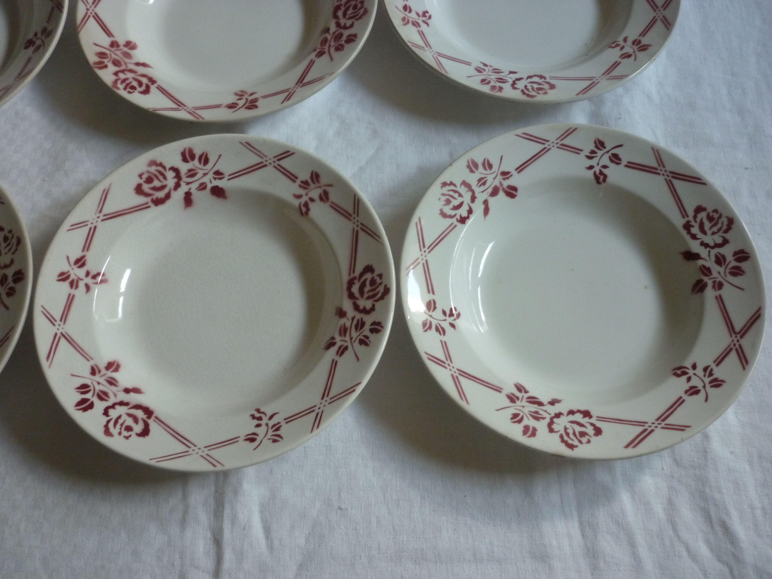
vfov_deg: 42.9
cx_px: 386
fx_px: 736
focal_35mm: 33
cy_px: 290
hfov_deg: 55.4
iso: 250
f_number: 2.8
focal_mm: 5.5
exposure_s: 1/30
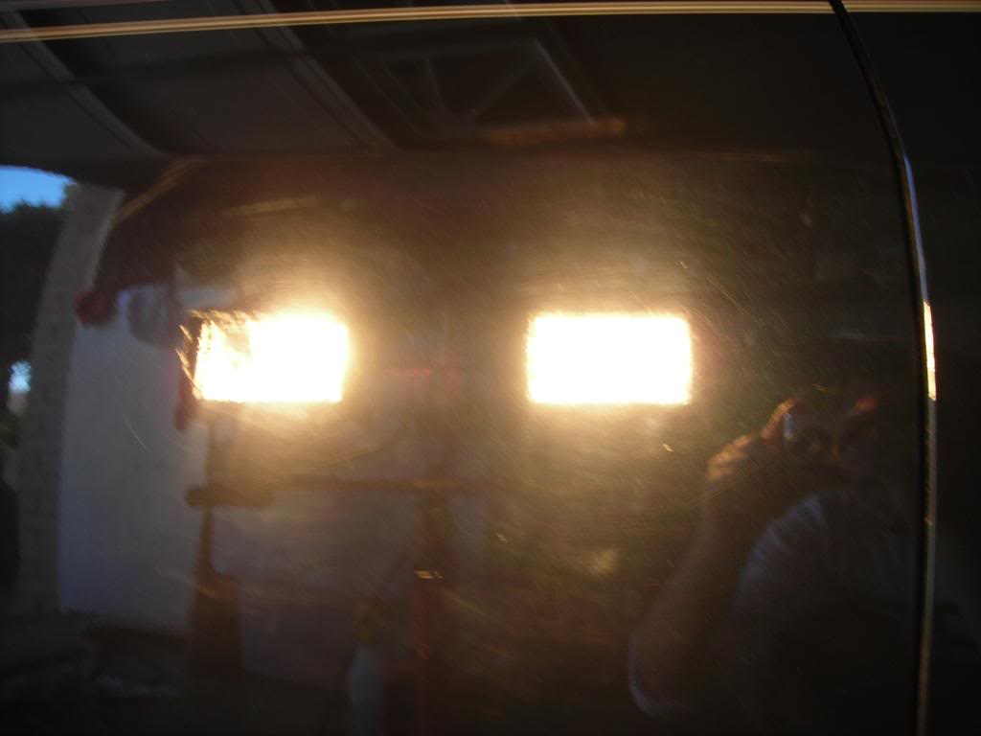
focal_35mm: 38
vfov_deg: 37.7
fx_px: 1077
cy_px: 368
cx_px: 490
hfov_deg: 49.0
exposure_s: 1/23.2
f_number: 3.2
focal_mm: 6.3
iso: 50
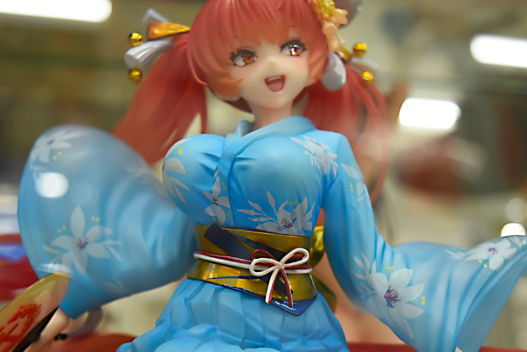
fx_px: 527
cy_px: 176
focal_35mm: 36
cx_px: 264
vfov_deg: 36.9
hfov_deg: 53.1
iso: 640
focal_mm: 24
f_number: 4
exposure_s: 1/160
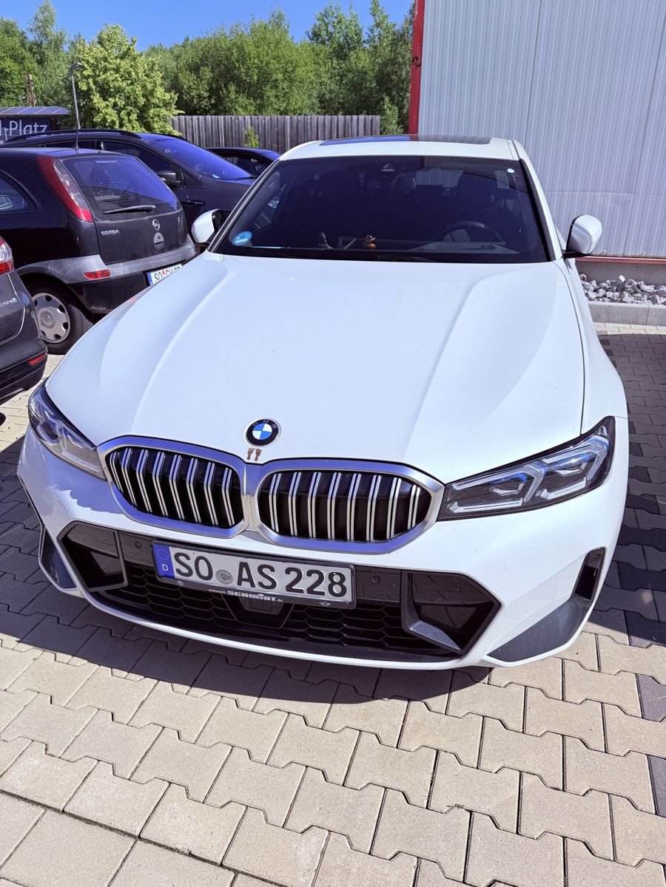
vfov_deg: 71.6
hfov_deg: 56.8
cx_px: 333
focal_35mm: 24
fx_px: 616
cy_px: 444
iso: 80
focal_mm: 6.76
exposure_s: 1/10309
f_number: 1.78
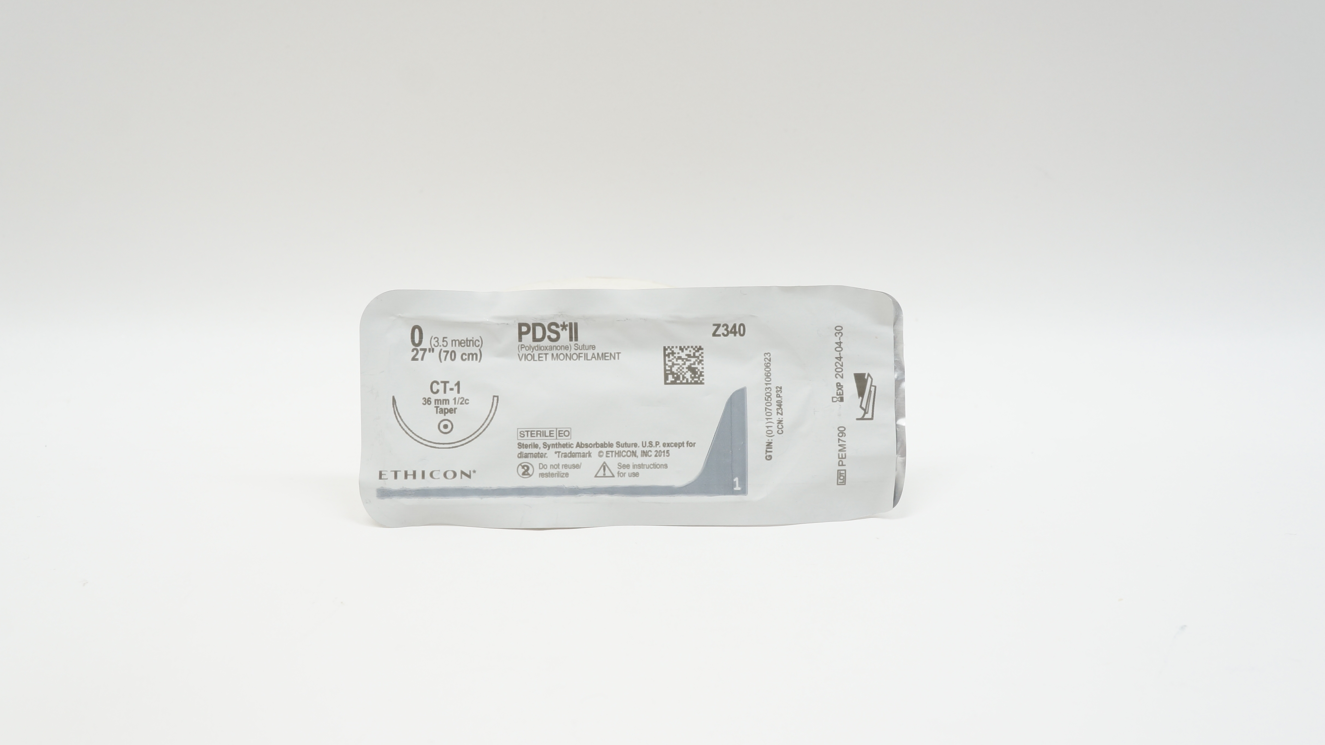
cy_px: 409
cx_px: 656
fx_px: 1283
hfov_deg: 54.6
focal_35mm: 37
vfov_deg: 32.4
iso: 400
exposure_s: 1/50
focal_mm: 23
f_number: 6.3
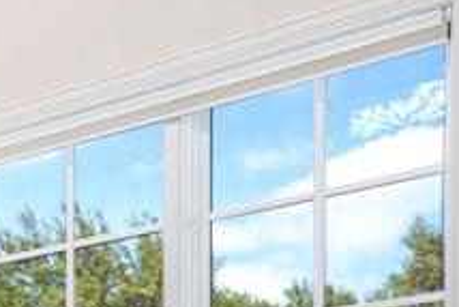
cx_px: -579
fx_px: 1403
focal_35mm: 110
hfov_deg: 14.1
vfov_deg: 11.3
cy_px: 606
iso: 800
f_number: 4
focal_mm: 23
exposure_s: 1/125
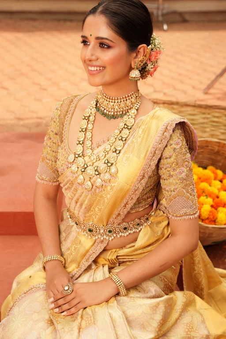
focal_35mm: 56
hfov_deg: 24.2
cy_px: 170
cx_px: 113
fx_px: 526
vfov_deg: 35.7
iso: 1250
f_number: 5
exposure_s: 1/4000
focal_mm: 55.9
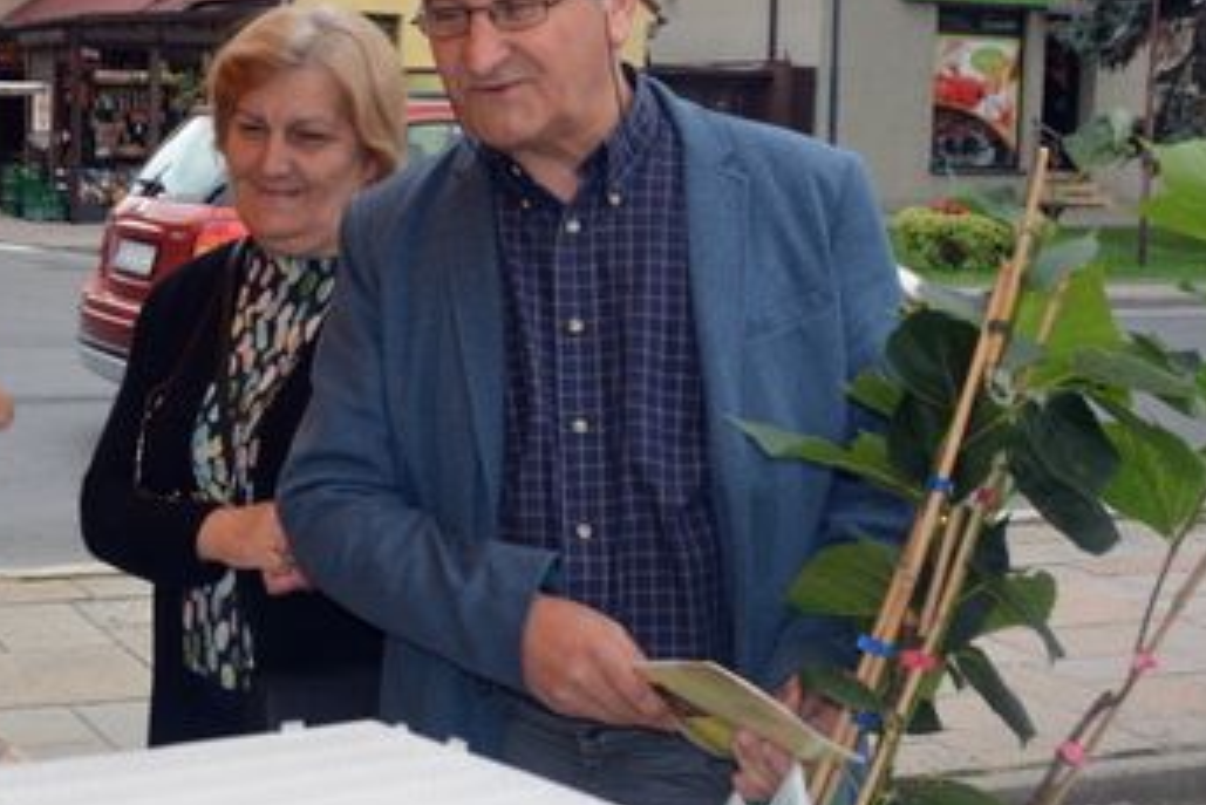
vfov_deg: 21.6
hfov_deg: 29.8
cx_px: 14
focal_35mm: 63
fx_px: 2111
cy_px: 359
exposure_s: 1/200
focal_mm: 18
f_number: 5
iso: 100
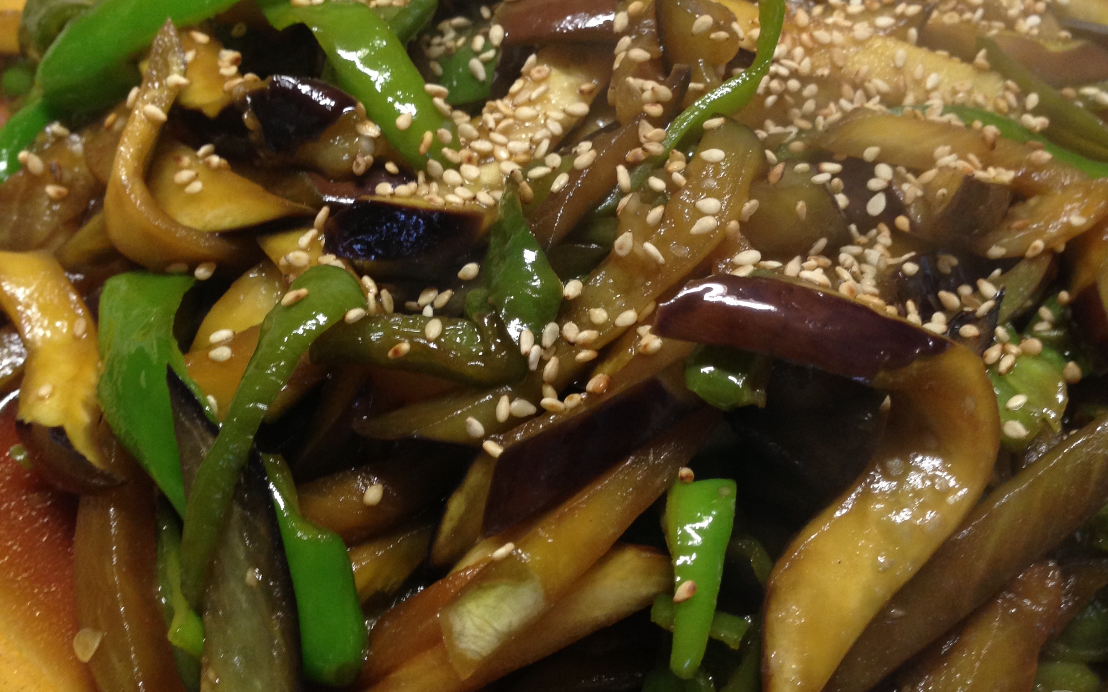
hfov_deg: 42.6
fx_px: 1419
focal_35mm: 47
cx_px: 554
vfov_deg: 27.4
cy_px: 316
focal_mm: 4.13
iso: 125
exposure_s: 1/20
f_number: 2.4
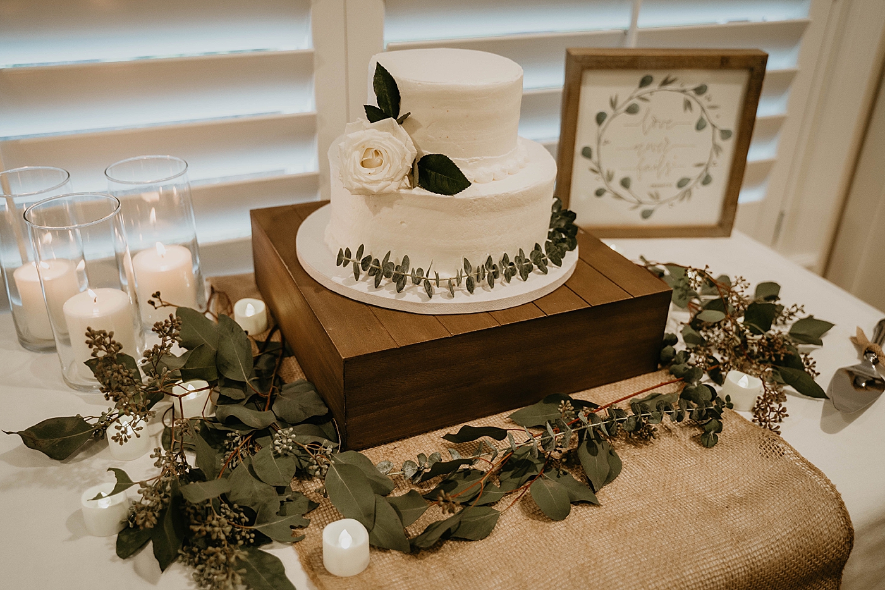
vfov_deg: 41.1
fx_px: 787
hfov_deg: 58.7
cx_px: 442
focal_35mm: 32
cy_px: 295
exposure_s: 1/160
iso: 640
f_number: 2.8
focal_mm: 32
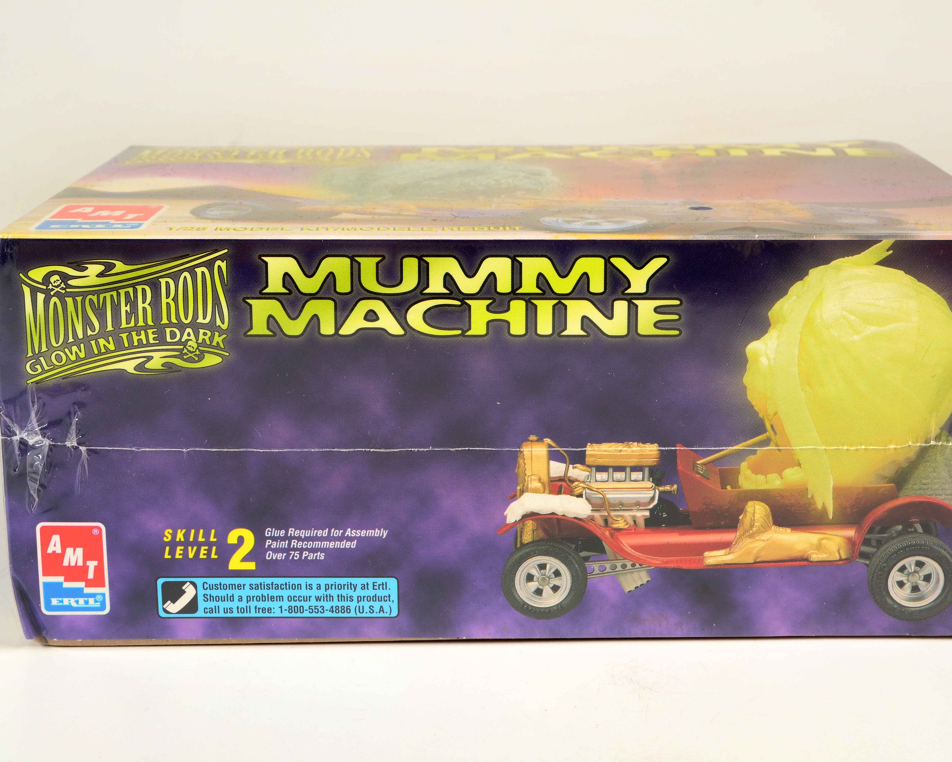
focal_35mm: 68
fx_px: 1916
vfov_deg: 22.5
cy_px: 381
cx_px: 514
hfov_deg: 27.9
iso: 400
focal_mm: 40
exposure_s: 1/160
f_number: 14
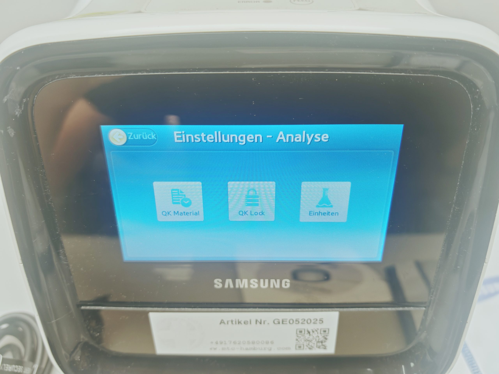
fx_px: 389
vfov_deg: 51.4
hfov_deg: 65.3
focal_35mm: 27
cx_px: 250
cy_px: 187
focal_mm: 6.83
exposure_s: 1/100
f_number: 2
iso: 50
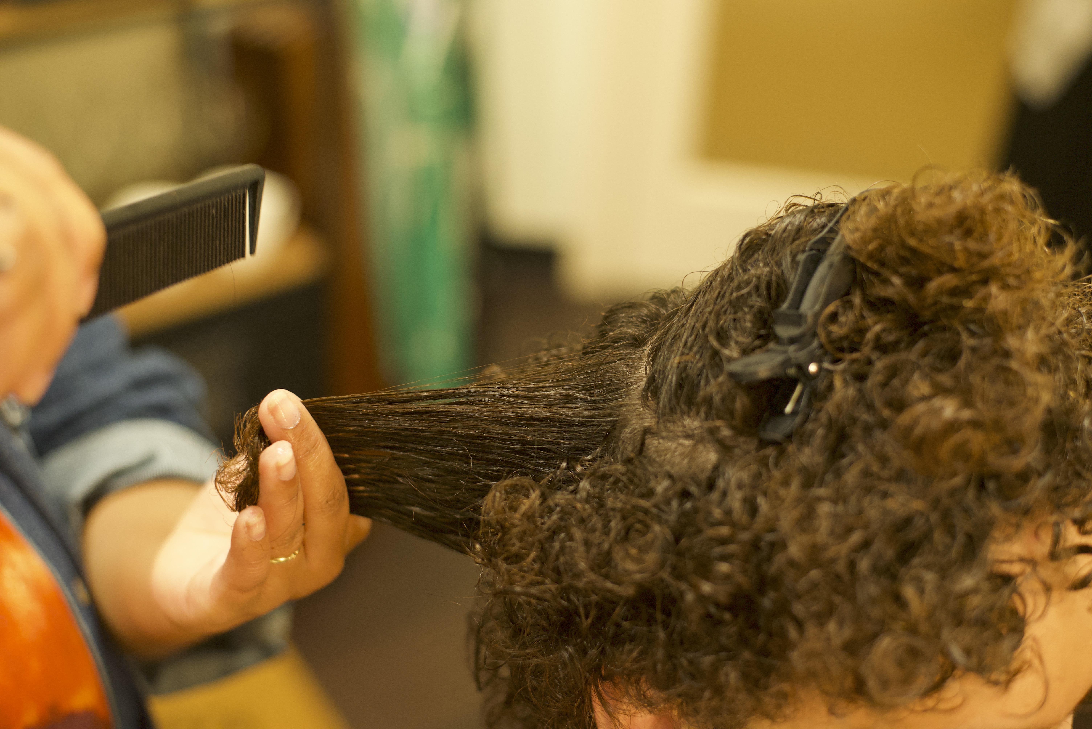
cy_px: 364
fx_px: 1517
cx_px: 546
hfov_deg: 39.6
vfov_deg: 27.0
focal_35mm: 50
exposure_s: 1/160
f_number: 2.5
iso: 2000
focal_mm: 50
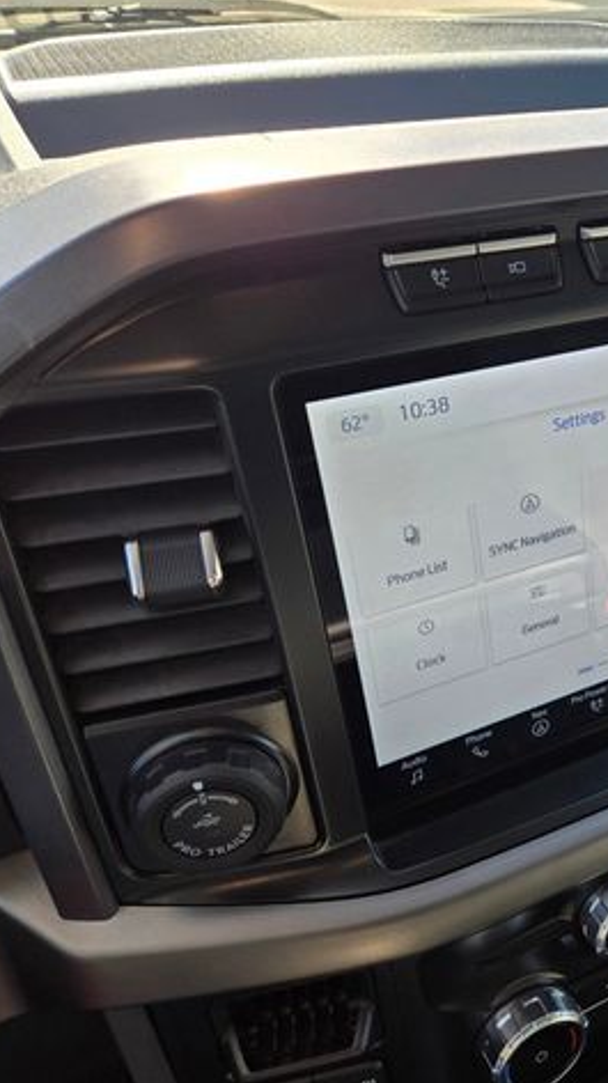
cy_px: 537
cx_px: 672
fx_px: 976
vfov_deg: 58.0
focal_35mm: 34
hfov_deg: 30.8
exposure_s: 1/181
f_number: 1.8
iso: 25
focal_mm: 5.4
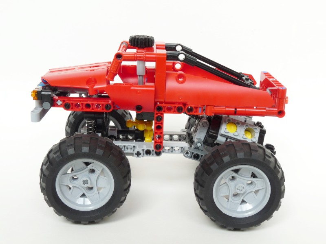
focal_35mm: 52
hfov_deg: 36.8
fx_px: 490
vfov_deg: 28.0
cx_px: 163
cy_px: 122
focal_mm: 9.2
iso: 100
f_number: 8
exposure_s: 1/8
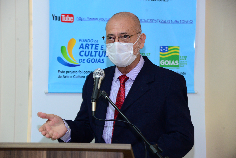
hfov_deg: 23.9
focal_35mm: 85
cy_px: 79
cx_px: 118
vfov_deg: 16.1
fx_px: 557
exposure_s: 1/80
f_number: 5
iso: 2500
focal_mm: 85
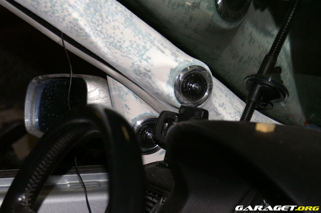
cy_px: 106
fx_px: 936
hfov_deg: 19.5
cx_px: 160
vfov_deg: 13.0
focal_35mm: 105
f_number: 5.6
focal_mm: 70
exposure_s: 1/125
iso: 400
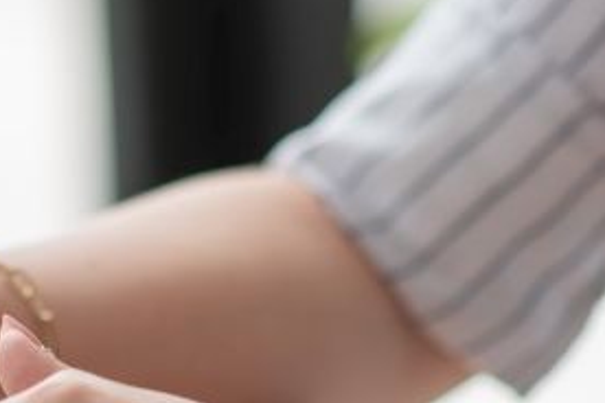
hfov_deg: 3.5
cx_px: -289
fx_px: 9864
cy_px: 440
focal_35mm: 587
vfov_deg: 2.3
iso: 200
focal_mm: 135
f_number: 2.5
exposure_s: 1/400
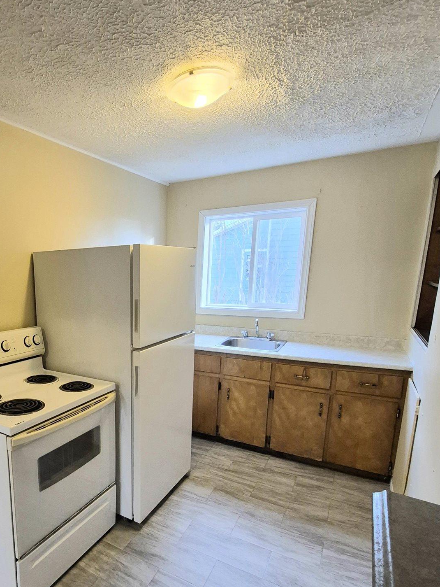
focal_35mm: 21
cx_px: 108
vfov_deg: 78.0
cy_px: 353
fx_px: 356
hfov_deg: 59.9
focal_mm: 1.74
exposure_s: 1/60.2
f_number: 2.2
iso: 400
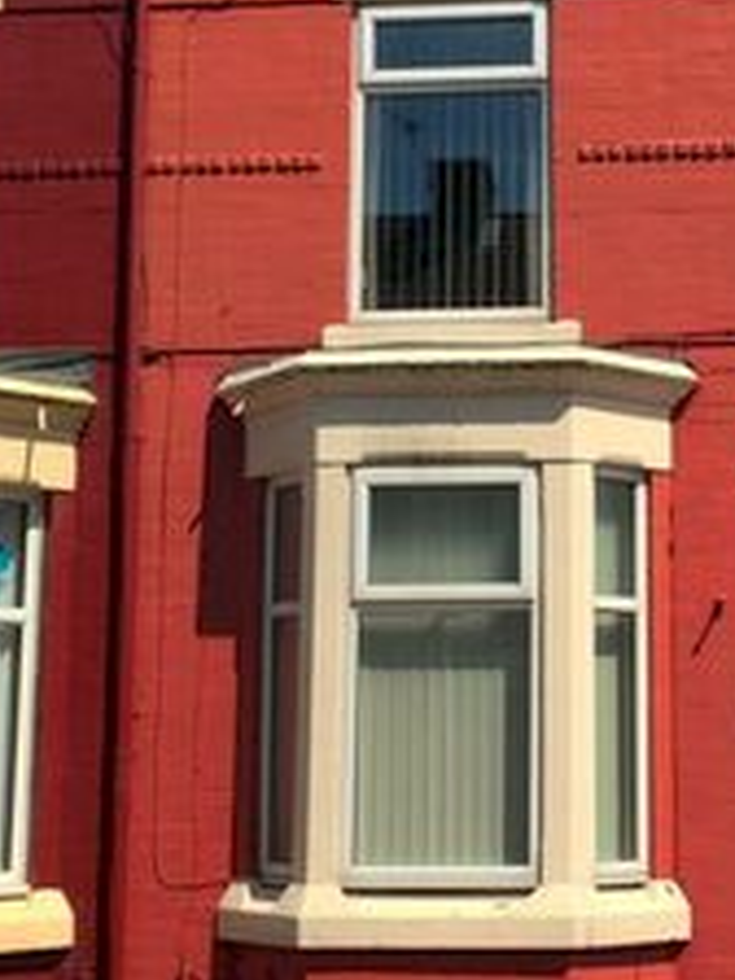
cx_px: 538
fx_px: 1925
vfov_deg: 28.5
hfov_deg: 21.5
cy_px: 422
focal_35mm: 68
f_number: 2.2
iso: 32
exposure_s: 1/3300
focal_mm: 4.15
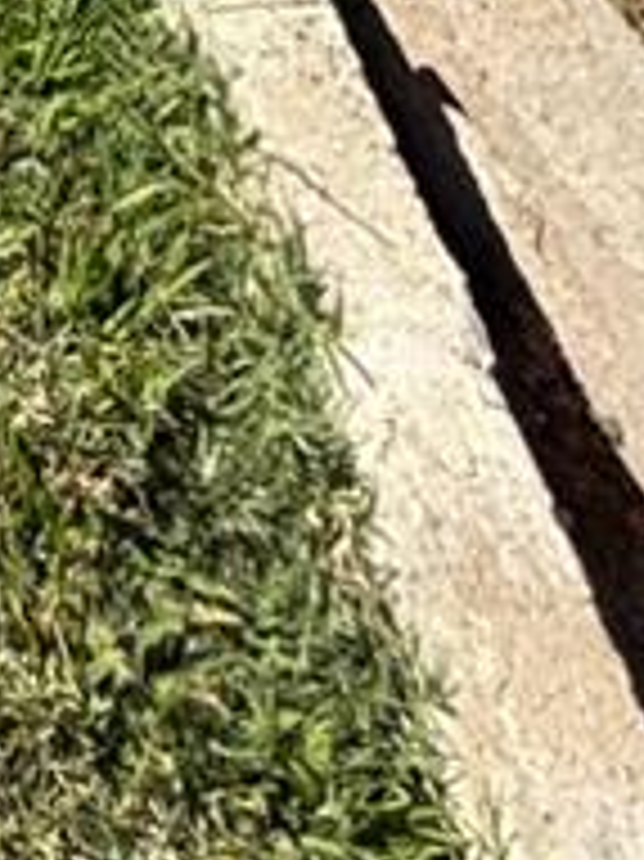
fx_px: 2732
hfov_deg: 10.3
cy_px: -1297
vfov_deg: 12.9
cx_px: -1205
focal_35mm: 110
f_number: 2.2
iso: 20
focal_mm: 2.22
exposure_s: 1/625
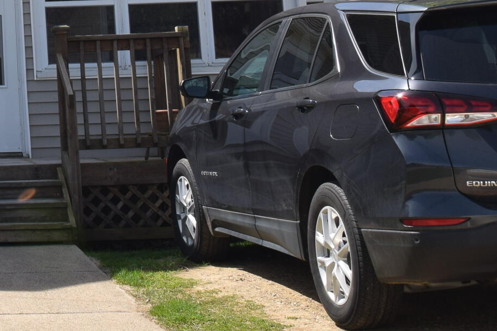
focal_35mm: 98
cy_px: -107
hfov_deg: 19.1
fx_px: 1353
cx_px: -166
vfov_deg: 13.4
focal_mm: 20
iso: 200
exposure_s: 1/320
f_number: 9
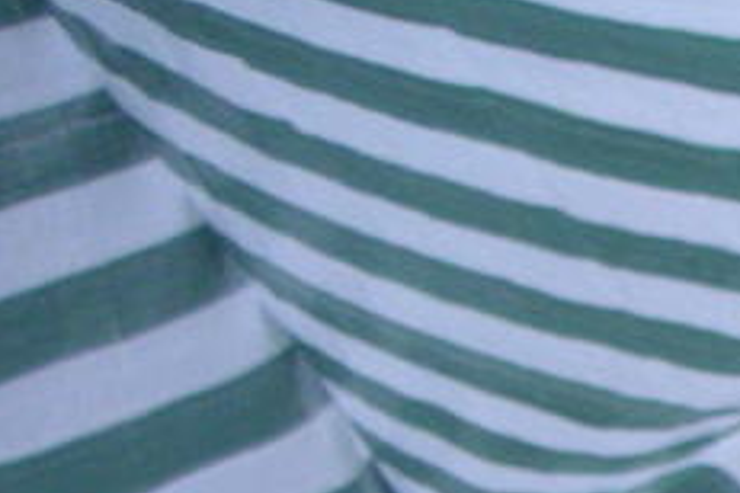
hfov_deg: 13.9
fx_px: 2816
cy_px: 788
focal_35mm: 137
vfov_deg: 9.7
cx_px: 1172
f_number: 2.8
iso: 160
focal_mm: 6
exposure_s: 1/45
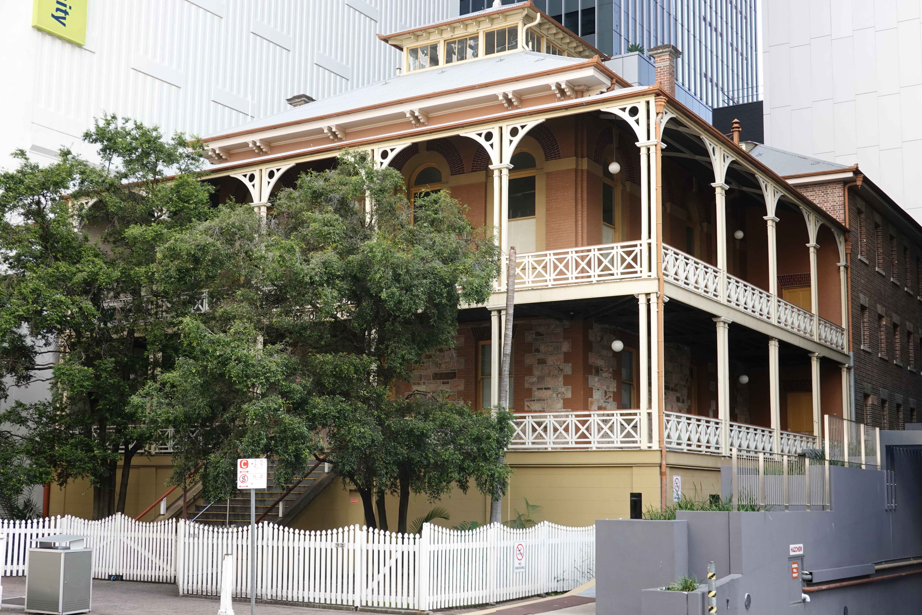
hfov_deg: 42.7
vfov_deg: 29.2
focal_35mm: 46
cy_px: 308
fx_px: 1178
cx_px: 461
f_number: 4
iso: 400
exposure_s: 1/250
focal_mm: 17.19
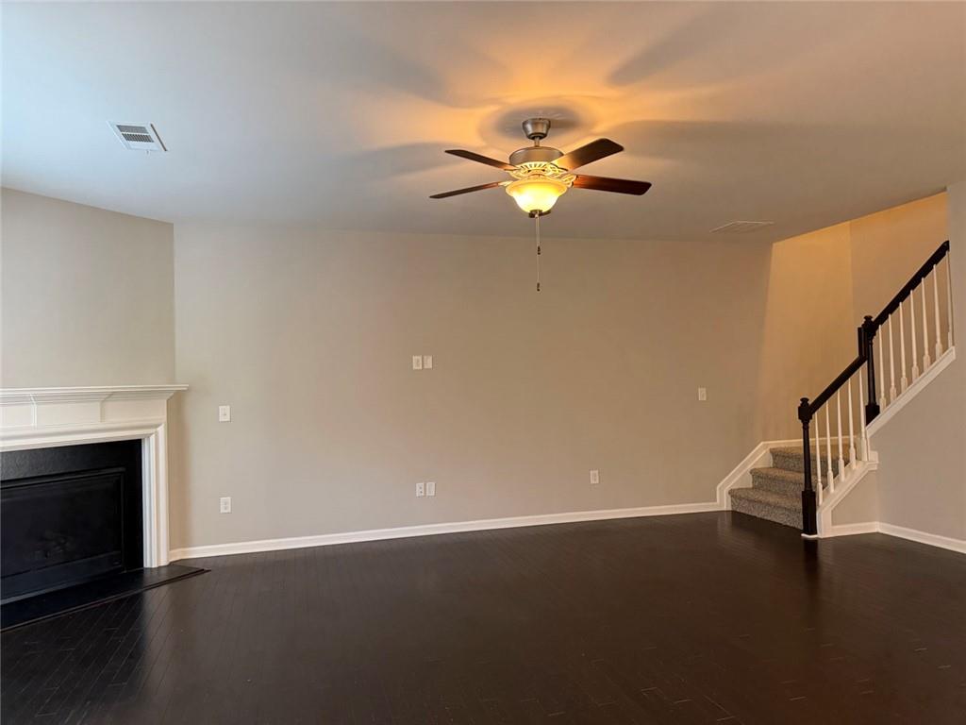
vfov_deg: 56.8
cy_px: 362
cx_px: 483
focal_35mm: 24
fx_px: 670
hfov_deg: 71.6
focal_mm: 6.76
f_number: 1.78
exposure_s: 1/60
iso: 320
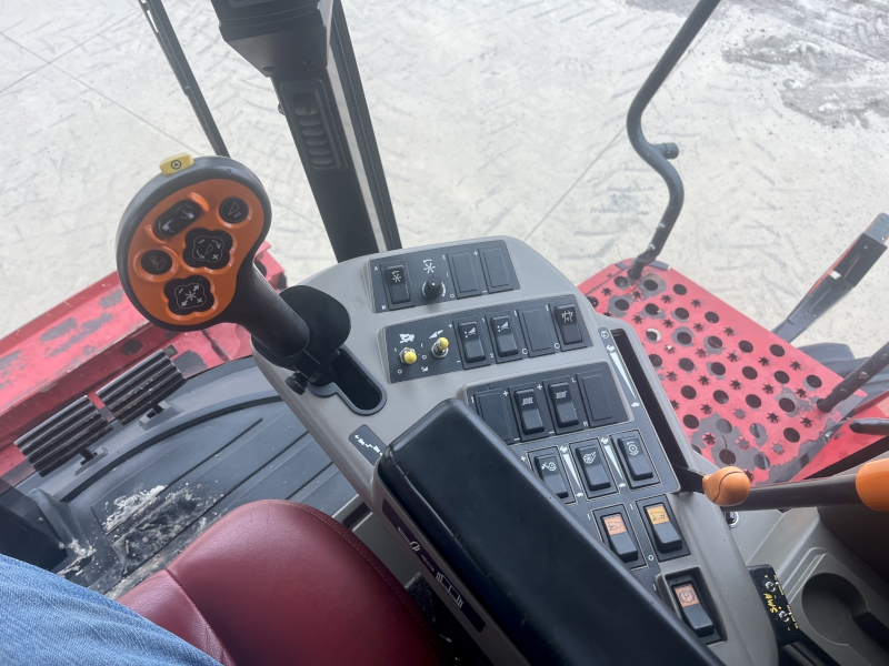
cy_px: 333
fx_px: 668
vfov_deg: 53.1
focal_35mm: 26
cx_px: 444
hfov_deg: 67.3
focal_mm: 5.1
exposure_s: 1/121
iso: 64
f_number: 1.6
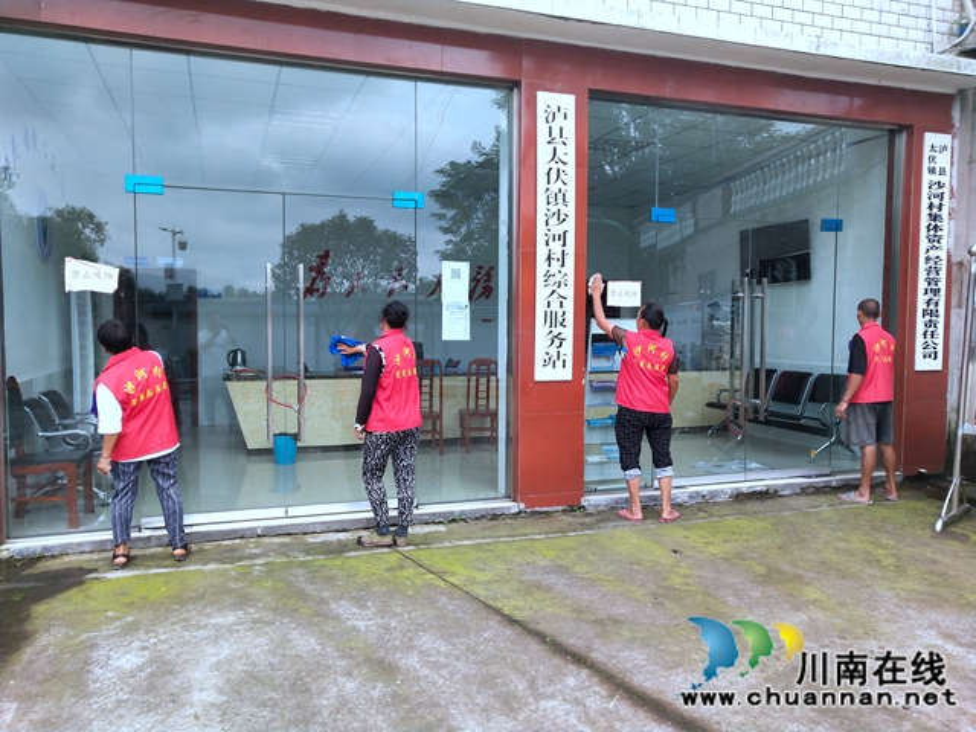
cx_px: 488
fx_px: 846
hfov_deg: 60.0
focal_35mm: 30
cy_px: 366
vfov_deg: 46.8
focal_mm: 3.95
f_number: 1.8
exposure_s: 1/436
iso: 50
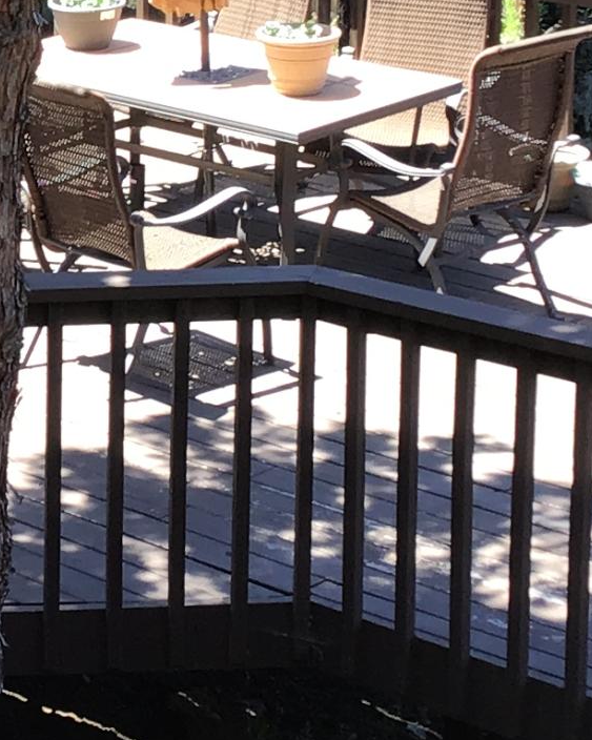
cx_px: -176
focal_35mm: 129
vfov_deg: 14.8
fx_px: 2826
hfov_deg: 11.6
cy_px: 119
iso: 25
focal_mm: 3.3
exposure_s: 1/127
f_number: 2.4
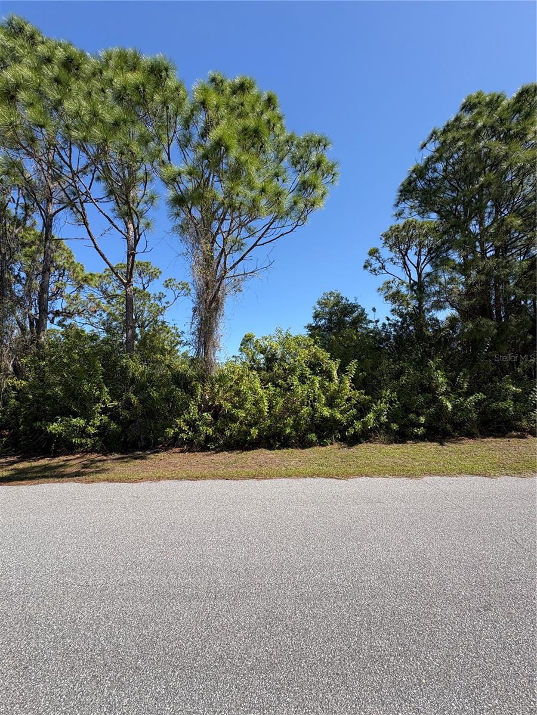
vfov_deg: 102.1
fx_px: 290
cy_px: 358
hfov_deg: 85.7
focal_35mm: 14
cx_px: 268
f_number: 2.2
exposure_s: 1/1323
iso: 40
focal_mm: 2.22
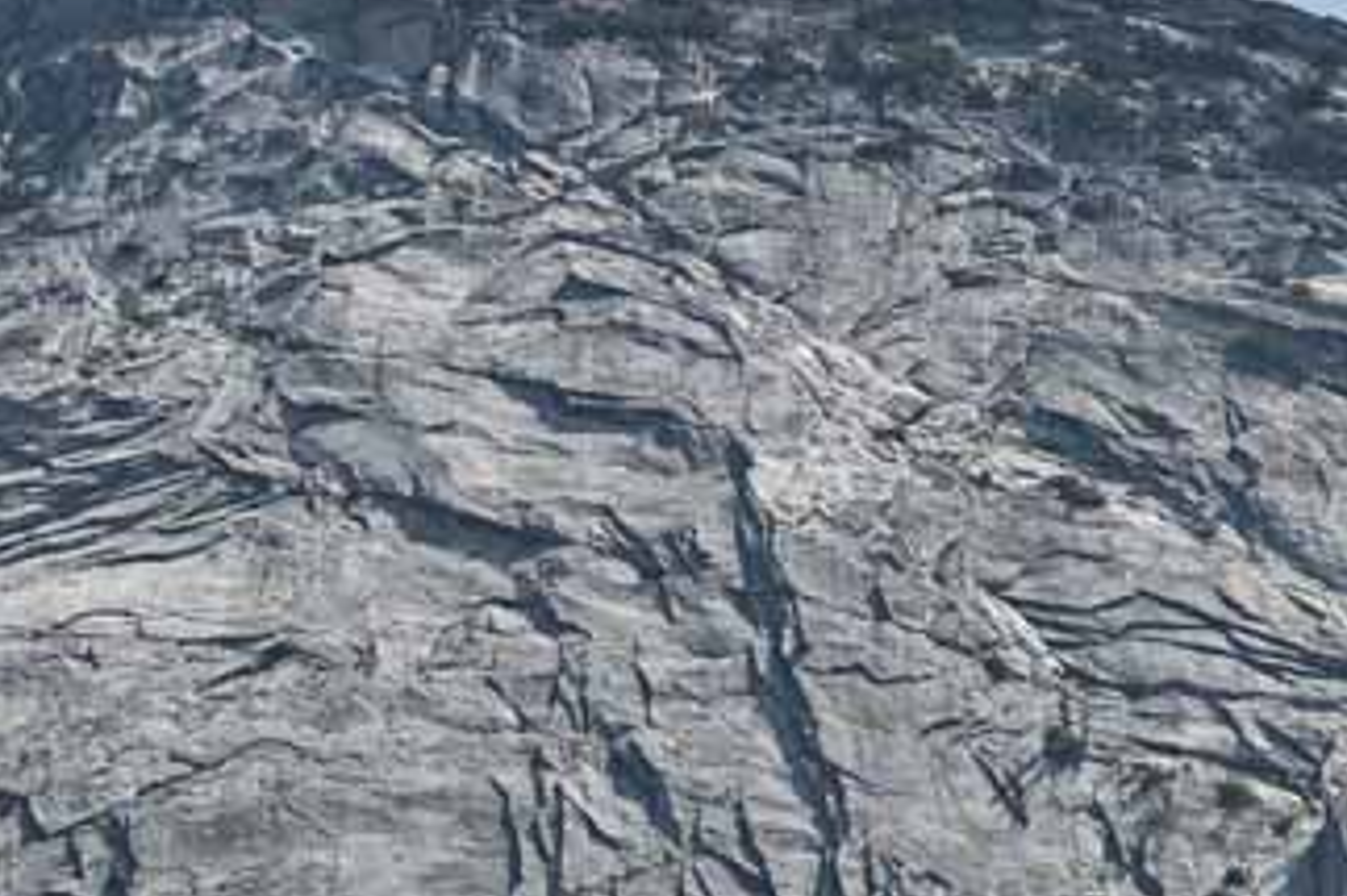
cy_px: 442
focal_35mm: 372
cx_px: 292
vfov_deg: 3.7
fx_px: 13911
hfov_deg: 5.5
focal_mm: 150
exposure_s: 1/2500
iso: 100
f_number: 4.5
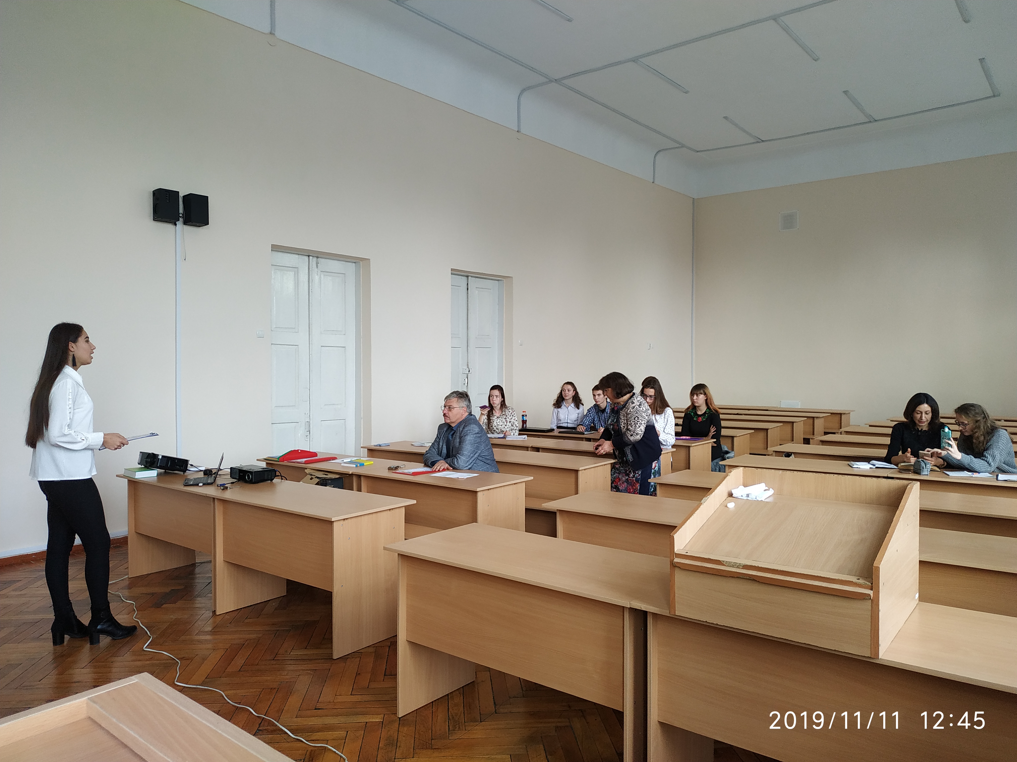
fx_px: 705
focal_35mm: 24
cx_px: 508
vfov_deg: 56.8
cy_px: 381
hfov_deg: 71.6
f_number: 1.9
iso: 100
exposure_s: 1/50
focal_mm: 3.94
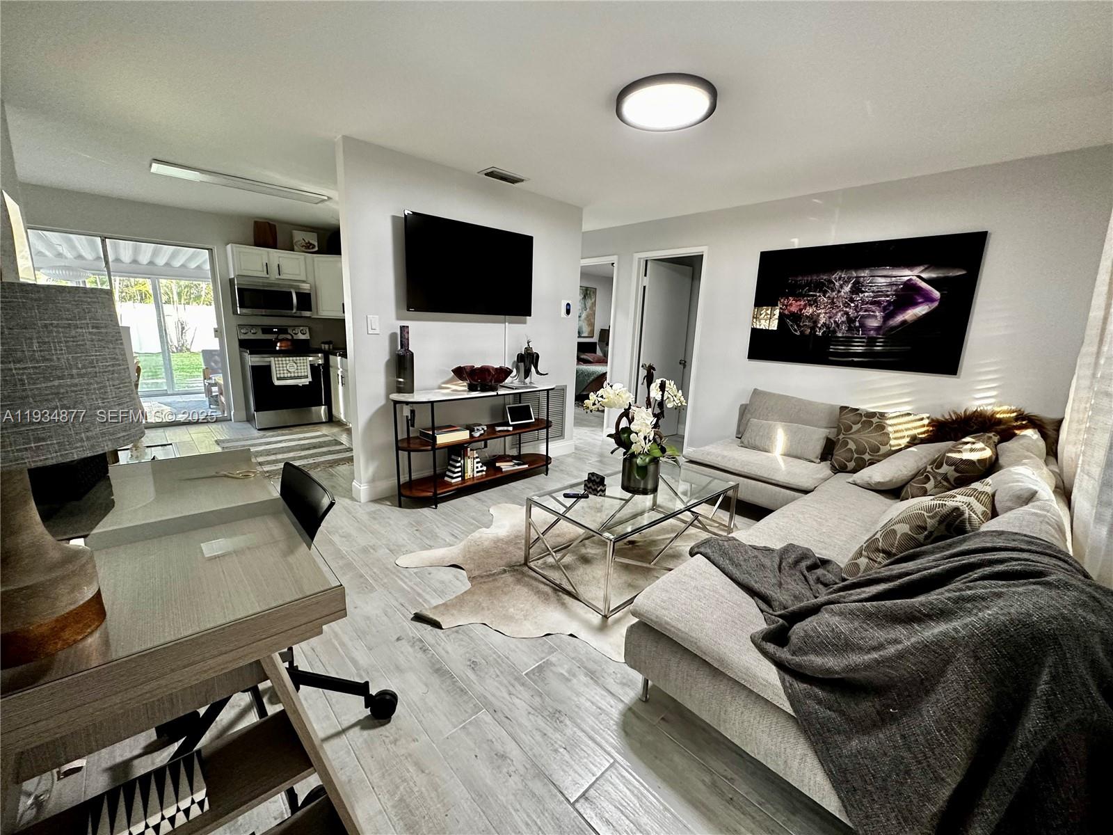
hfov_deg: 102.1
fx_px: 450
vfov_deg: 85.7
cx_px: 556
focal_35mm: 14
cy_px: 418
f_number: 2.2
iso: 320
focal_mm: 2.22
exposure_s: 1/60
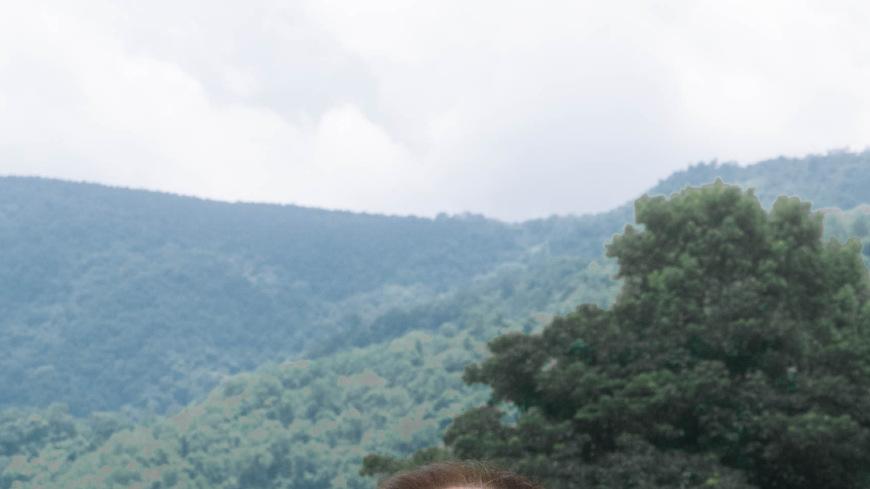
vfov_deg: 9.3
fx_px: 2884
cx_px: 818
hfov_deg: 16.9
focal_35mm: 125
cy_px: 828
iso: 640
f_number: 7.1
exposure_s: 1/640
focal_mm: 30
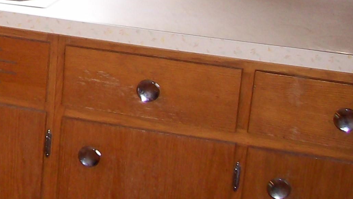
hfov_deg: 18.3
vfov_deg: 10.9
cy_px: -76
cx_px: -119
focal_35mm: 108
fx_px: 1011
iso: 80
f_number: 2.7
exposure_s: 1/64
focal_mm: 6
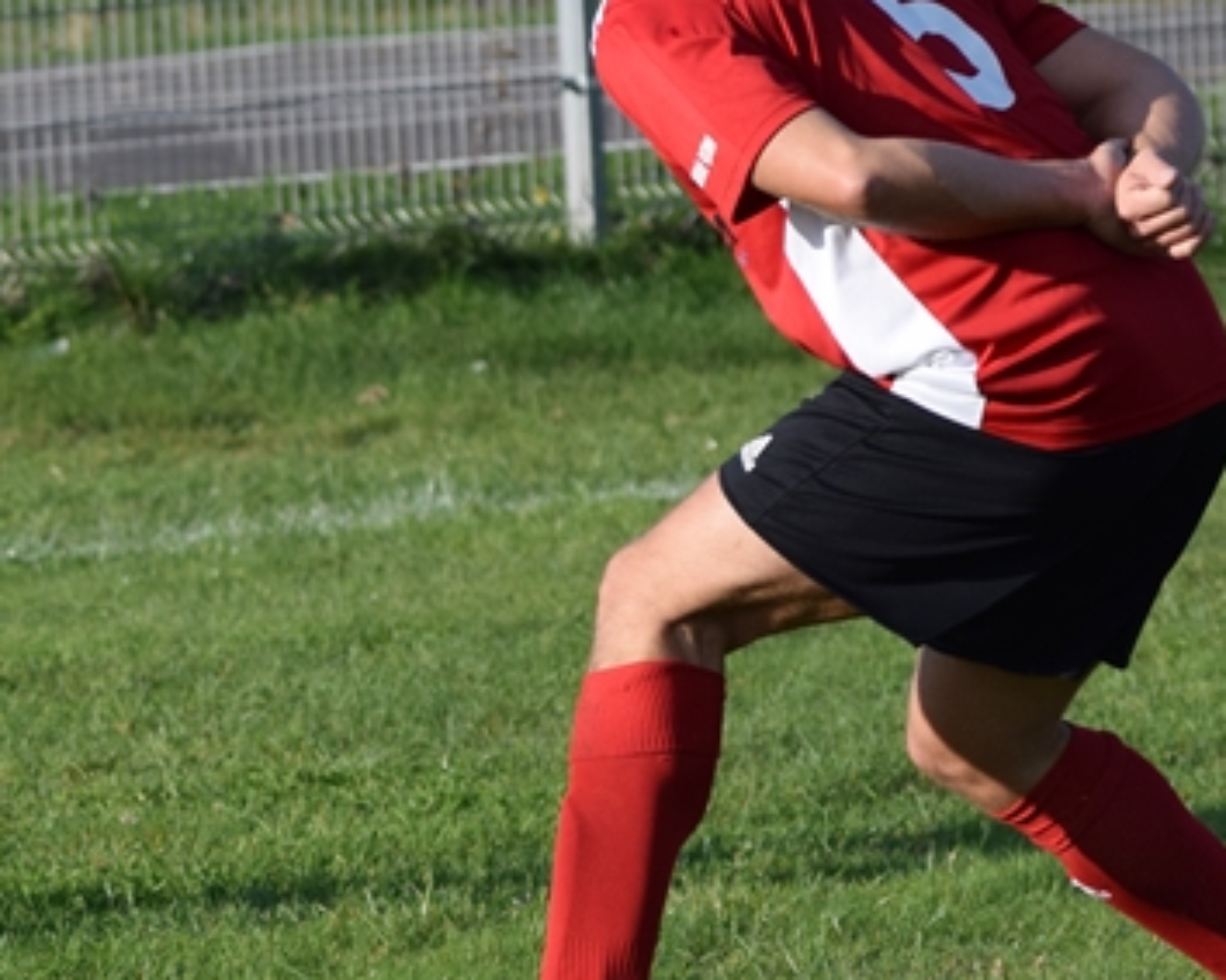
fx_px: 15200
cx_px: 83
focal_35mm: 419
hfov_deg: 4.6
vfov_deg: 3.7
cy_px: 291
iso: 400
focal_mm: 135
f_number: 6.3
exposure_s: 1/1600
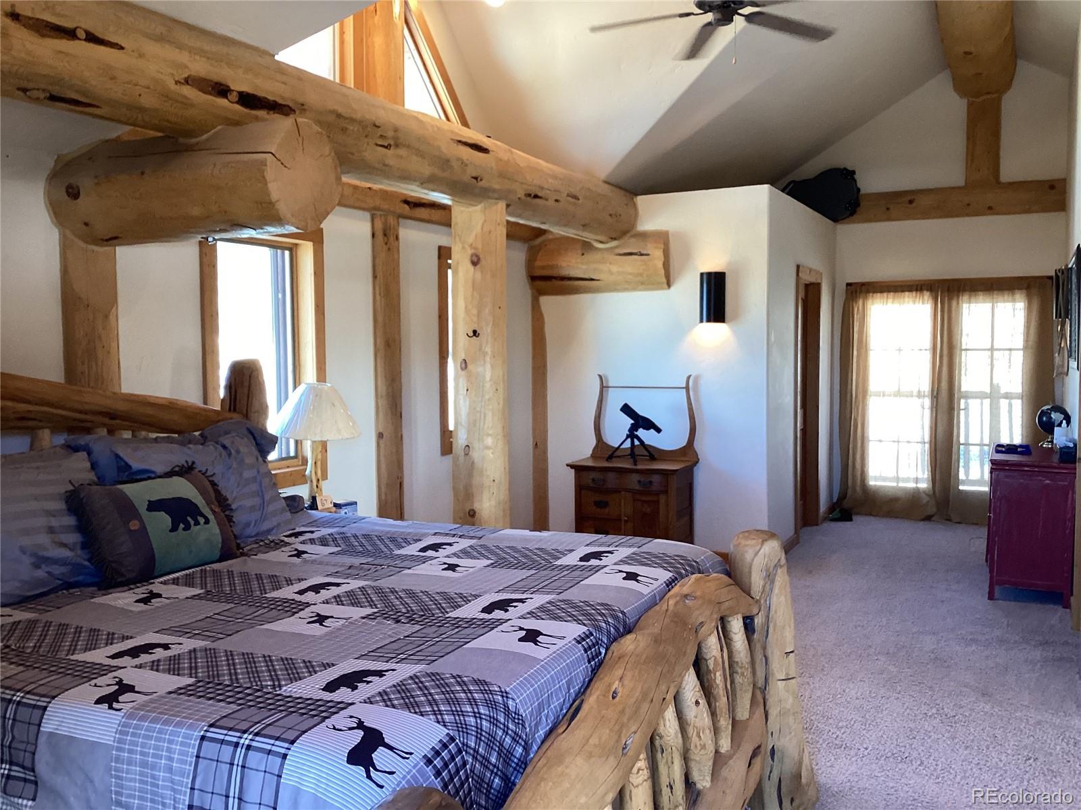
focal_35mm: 31
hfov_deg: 58.4
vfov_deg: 45.4
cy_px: 405
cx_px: 540
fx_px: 968
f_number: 2.4
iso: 125
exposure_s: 1/60
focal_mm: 3.3
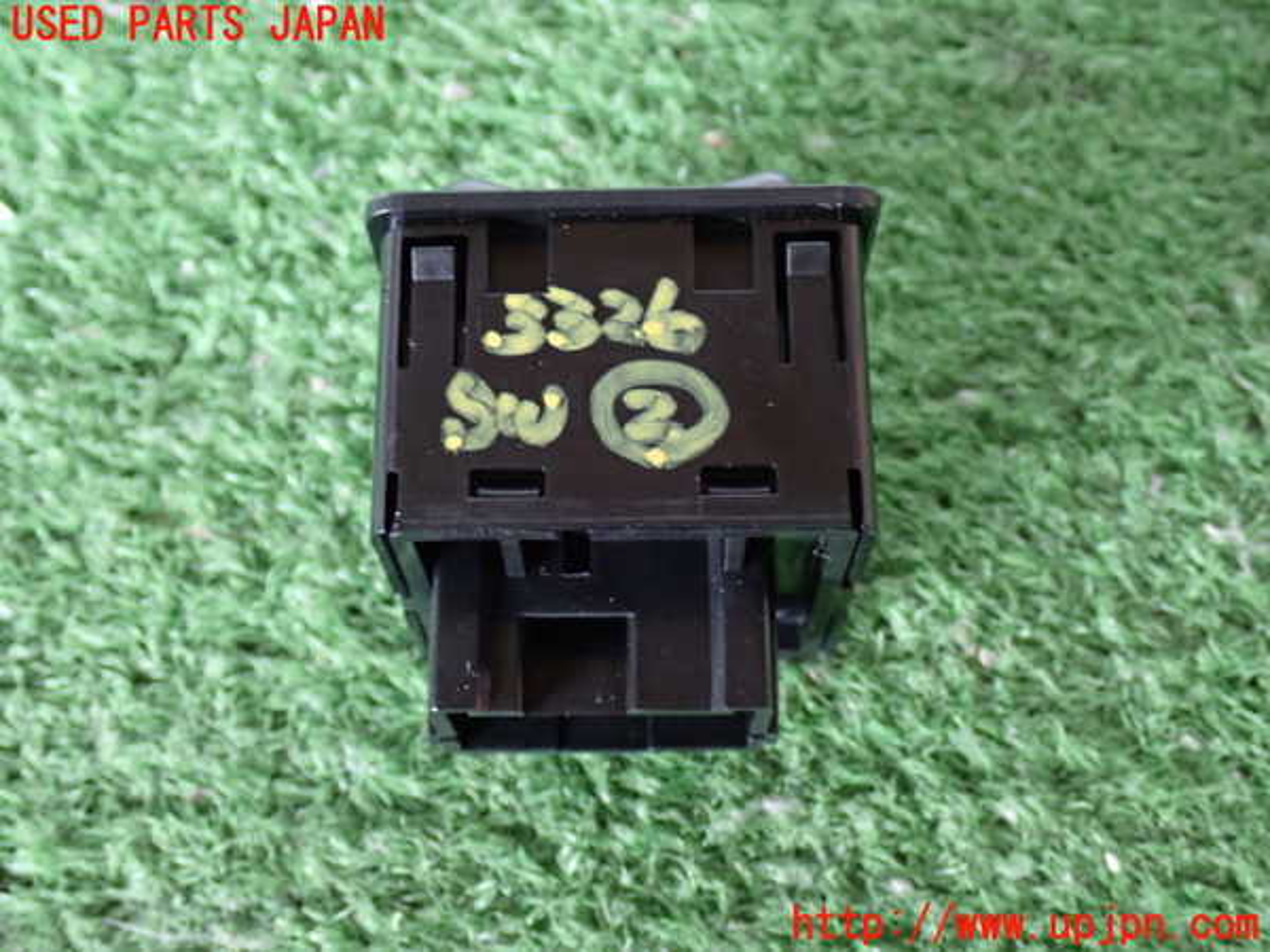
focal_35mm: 50
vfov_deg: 29.1
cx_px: 635
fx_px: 1834
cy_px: 476
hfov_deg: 38.2
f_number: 3.2
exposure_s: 1/20
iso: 800
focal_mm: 9.01
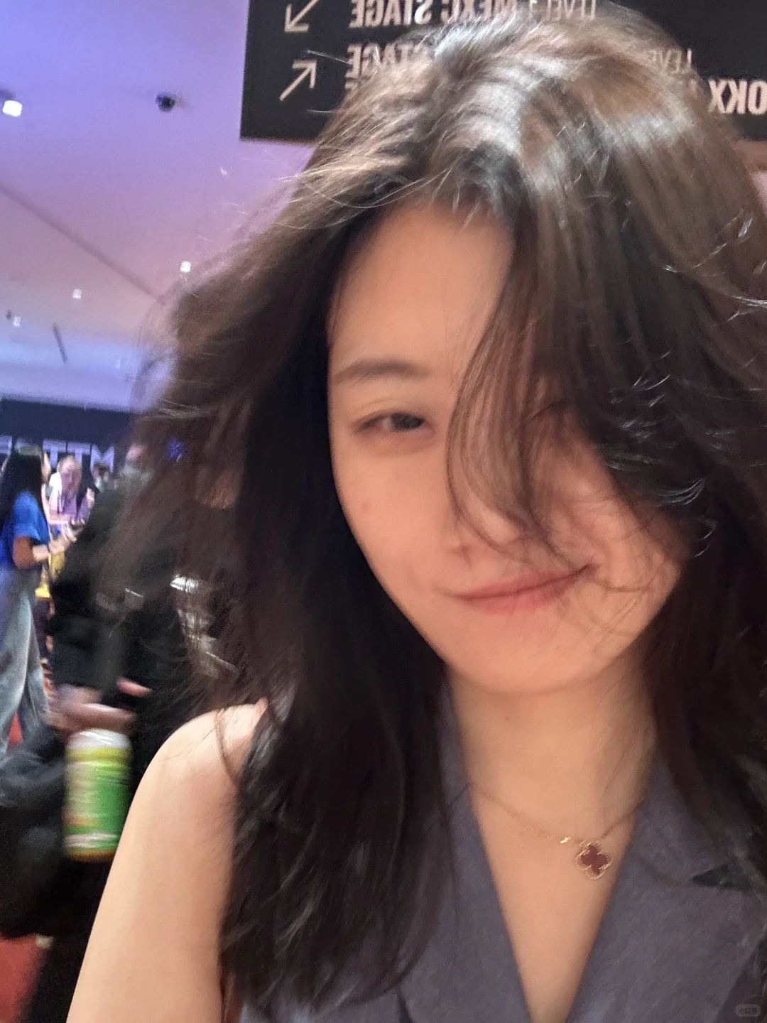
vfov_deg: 60.0
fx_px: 886
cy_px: 512
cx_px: 384
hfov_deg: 46.8
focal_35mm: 30
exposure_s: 1/20
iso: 500
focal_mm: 2.69
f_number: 1.9
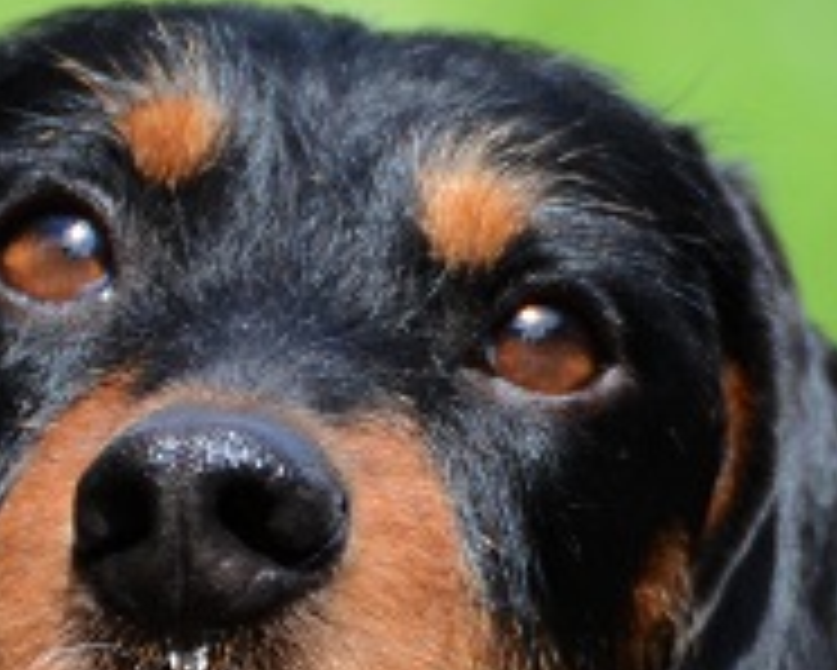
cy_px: 758
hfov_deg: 1.1
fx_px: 44985
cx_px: 328
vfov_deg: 0.9
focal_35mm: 1815
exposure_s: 1/500
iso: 200
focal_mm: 300
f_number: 5.6
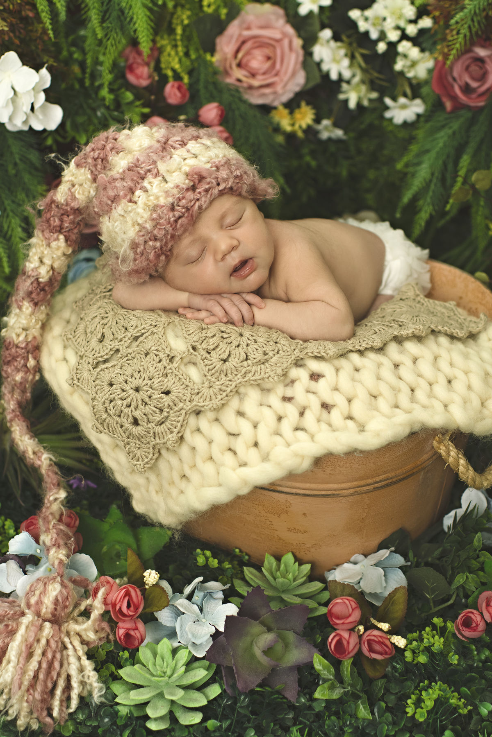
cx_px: 246
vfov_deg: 37.9
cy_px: 368
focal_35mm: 52
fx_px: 1076
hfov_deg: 25.8
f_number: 2.8
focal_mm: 35
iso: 400
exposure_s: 1/200
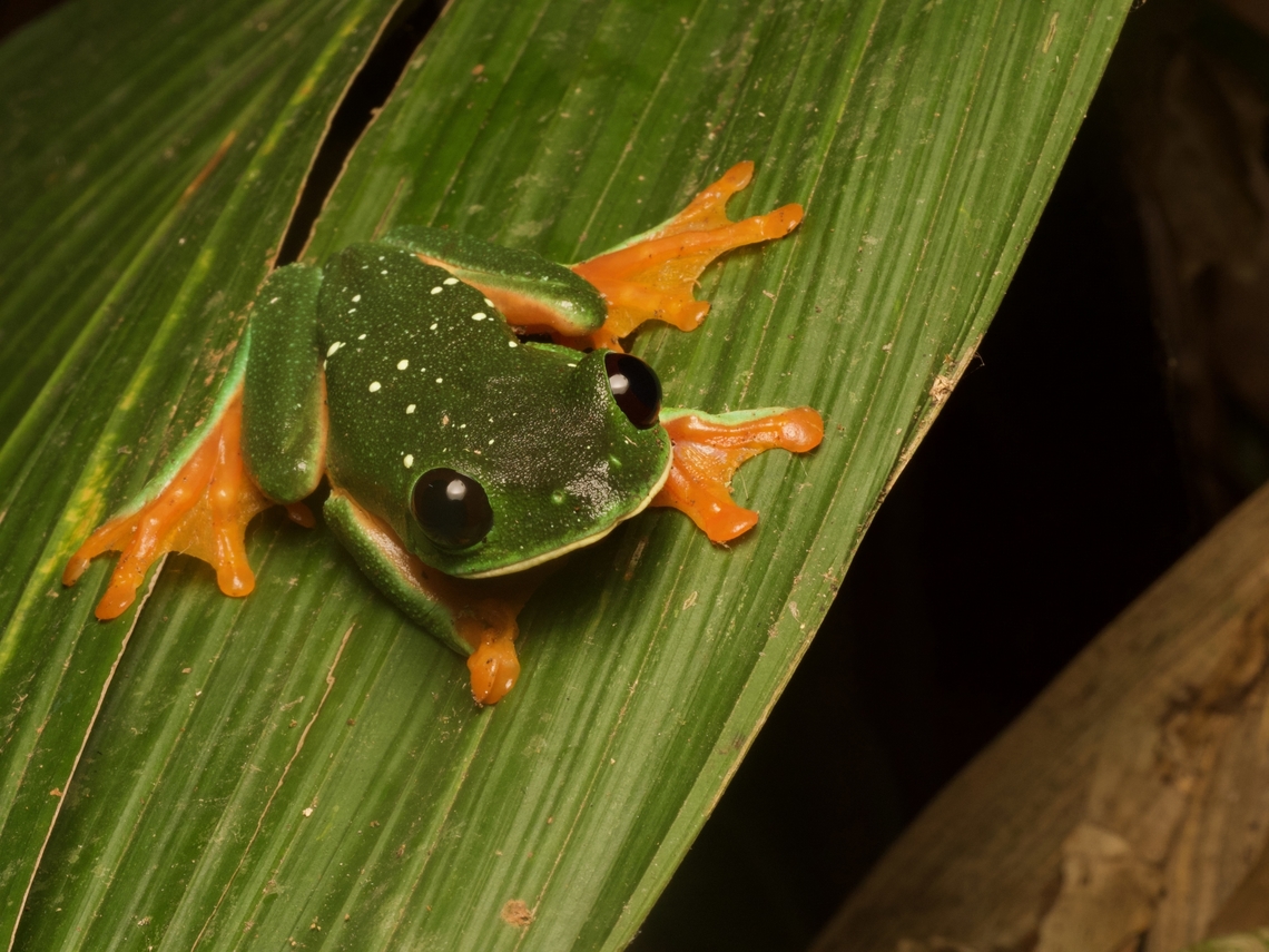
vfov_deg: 12.3
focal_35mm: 120
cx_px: 634
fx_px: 4399
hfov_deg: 16.4
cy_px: 476
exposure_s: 1/60
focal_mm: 60
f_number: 18
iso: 800
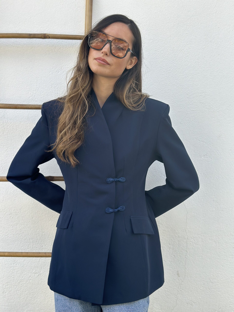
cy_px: 156
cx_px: 117
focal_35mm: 48
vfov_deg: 39.7
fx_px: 433
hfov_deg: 30.3
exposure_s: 1/638
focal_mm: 6.86
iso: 80
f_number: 1.78
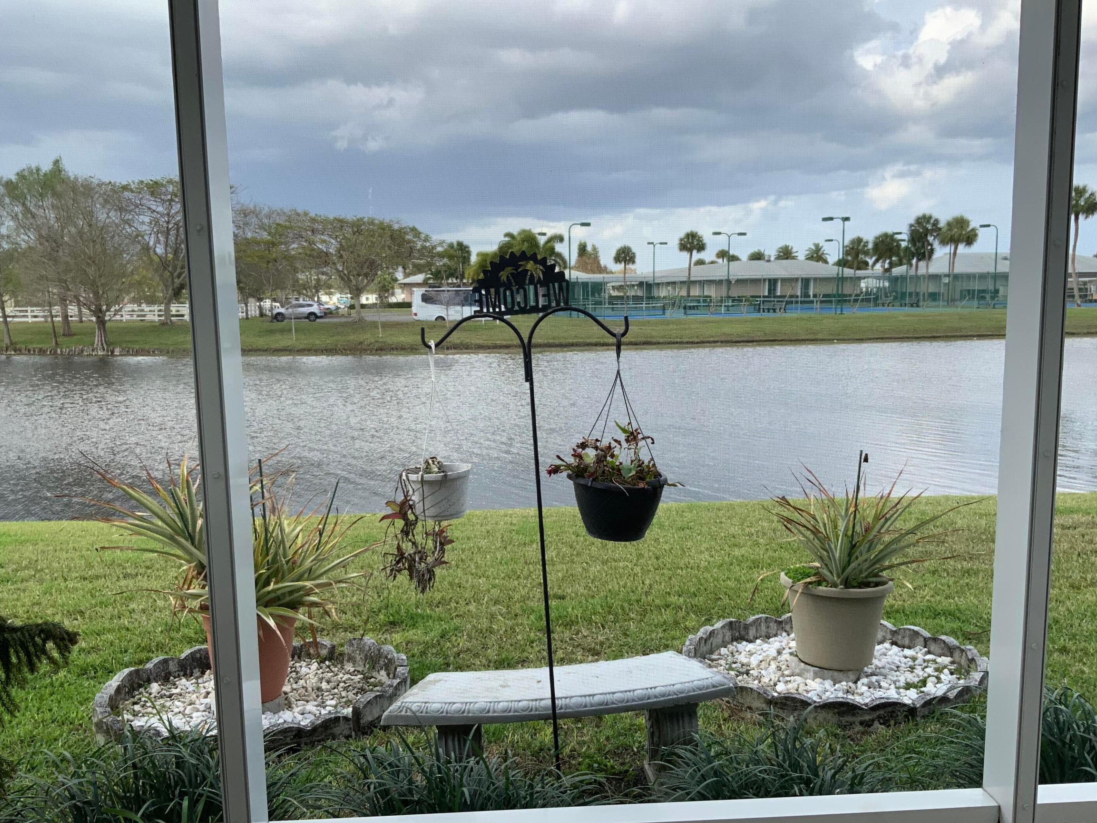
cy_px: 434
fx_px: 982
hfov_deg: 58.3
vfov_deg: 45.4
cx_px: 564
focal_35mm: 31
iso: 16
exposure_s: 1/650
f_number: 1.8
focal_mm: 3
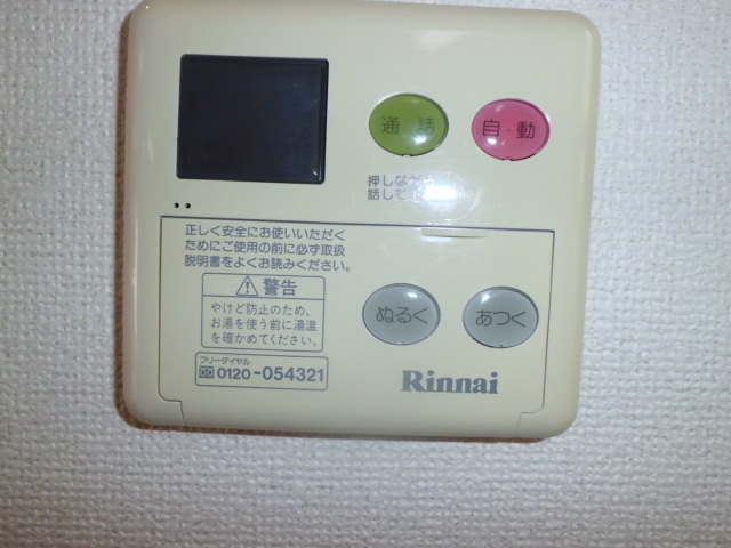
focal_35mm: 26
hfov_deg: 67.3
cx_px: 366
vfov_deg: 53.1
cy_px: 274
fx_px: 549
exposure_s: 1/125
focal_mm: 4.7
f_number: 2.8
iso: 64
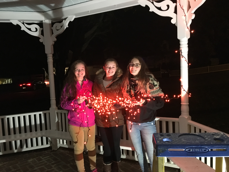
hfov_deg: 61.7
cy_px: 86
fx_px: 192
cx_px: 114
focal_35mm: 29
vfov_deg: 48.2
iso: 320
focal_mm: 4.15
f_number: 2.2
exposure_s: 1/15
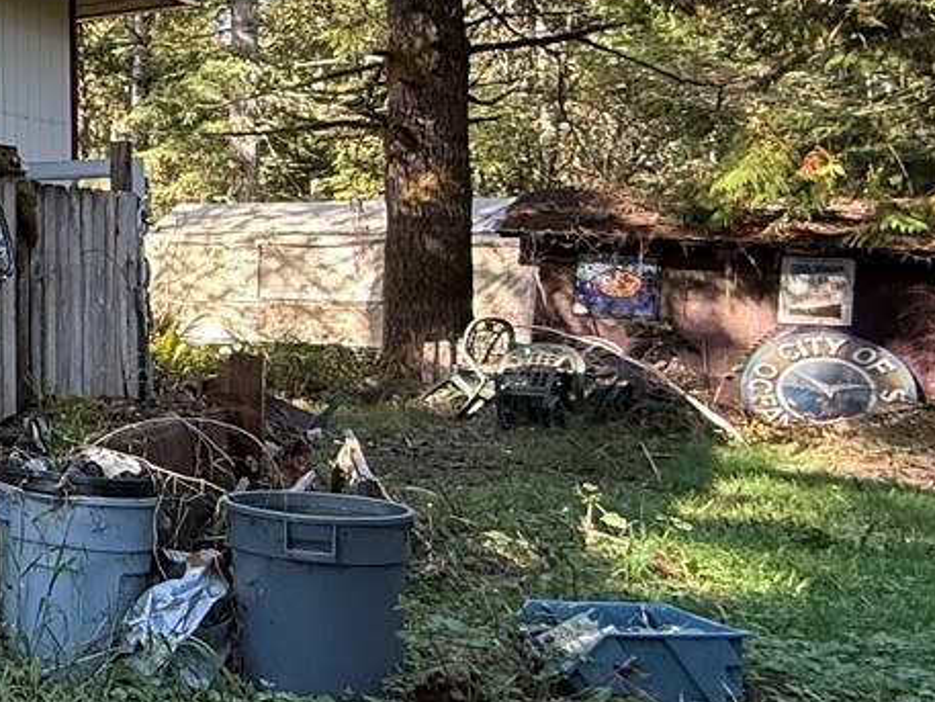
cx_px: -548
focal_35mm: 49
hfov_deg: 25.8
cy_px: 264
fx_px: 1324
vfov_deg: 29.6
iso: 80
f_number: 2.2
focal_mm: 2.22
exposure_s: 1/99
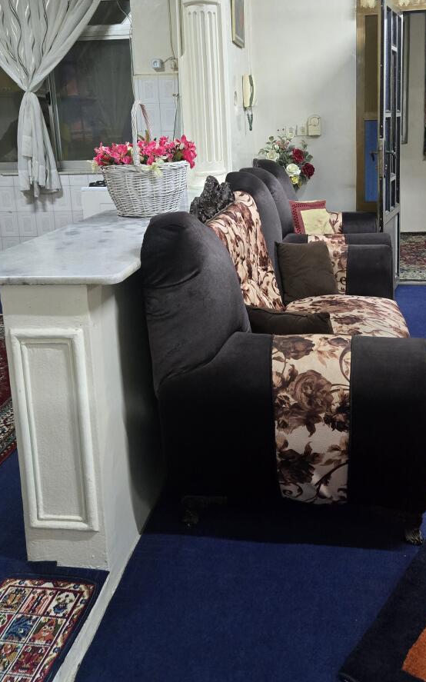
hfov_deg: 38.1
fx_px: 613
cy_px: 234
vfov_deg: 57.0
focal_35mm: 33
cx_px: 266
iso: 1250
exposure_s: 1/100
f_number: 1.8
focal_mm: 5.4
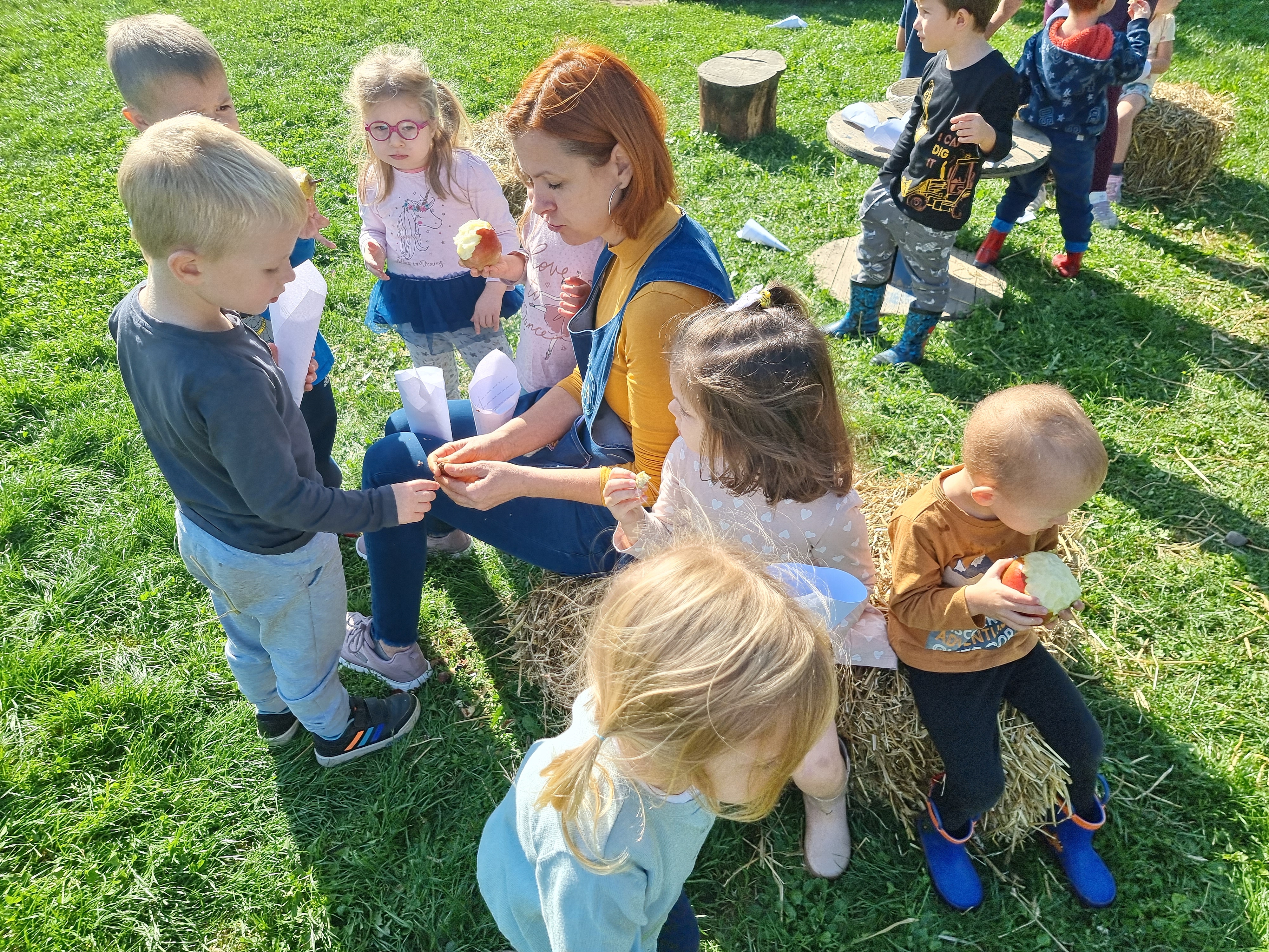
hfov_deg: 71.6
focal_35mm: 24
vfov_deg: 56.8
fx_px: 880
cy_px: 476
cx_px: 634
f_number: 1.8
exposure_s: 1/410
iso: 50
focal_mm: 6.7
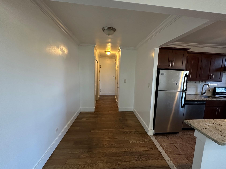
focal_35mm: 17
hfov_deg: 90.9
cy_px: 88
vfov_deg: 74.7
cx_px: 120
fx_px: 111
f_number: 2.2
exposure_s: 1/120
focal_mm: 2.22
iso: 250
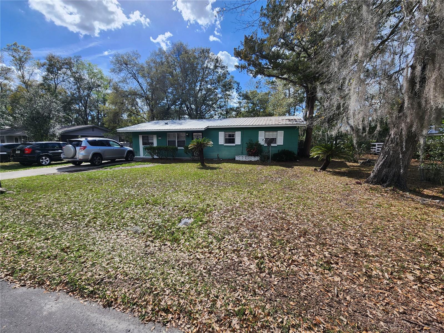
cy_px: 166
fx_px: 167
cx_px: 222
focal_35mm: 13
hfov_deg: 106.2
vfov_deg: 89.9
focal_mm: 2.2
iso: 50
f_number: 2.2
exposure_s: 1/2417
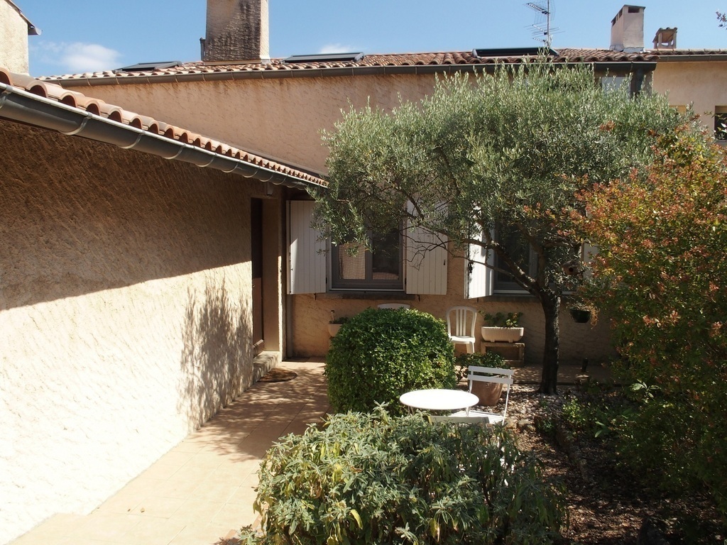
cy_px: 272
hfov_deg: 63.4
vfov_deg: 49.7
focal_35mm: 28
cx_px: 364
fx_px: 588
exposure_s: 1/200
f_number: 8
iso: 100
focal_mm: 6
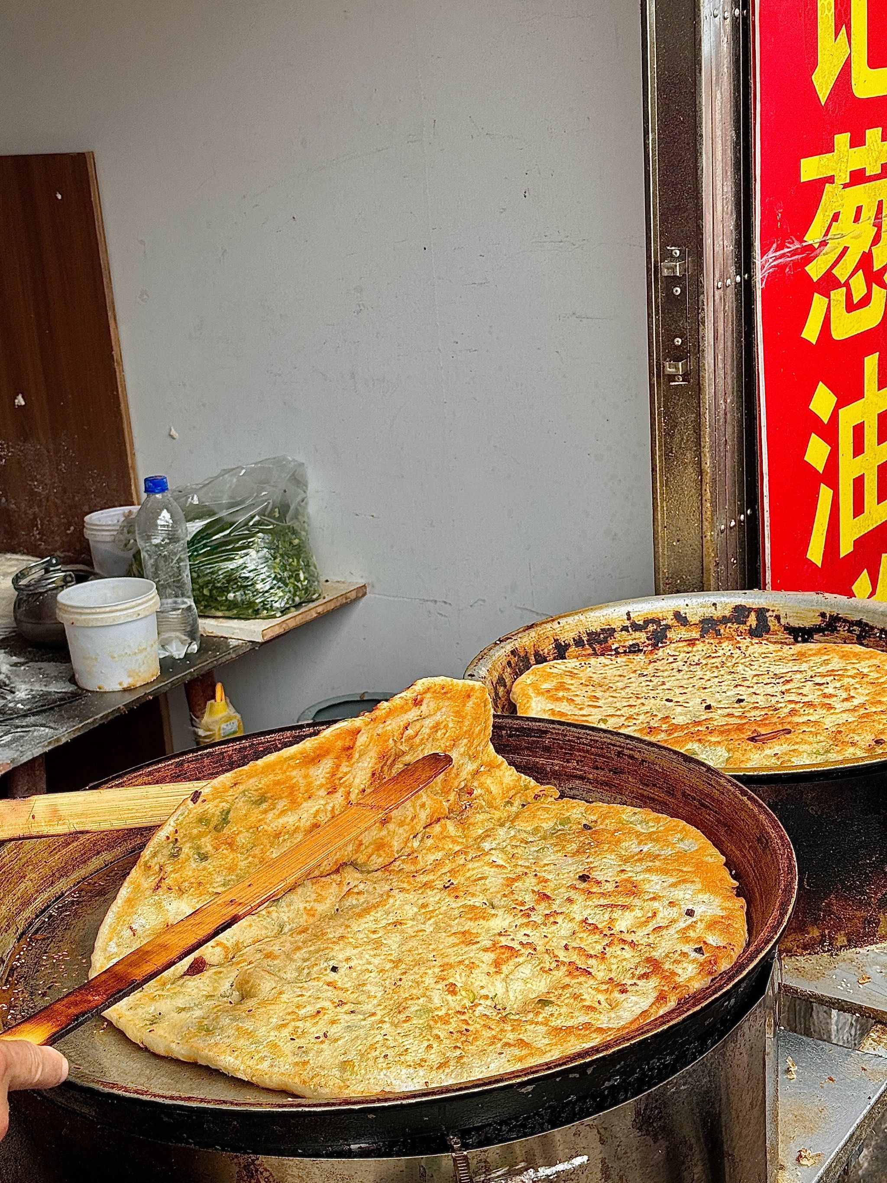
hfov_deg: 30.3
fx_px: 1640
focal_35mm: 48
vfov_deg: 39.7
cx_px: 444
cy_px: 592
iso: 64
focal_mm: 6.76
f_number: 1.78
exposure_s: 1/651
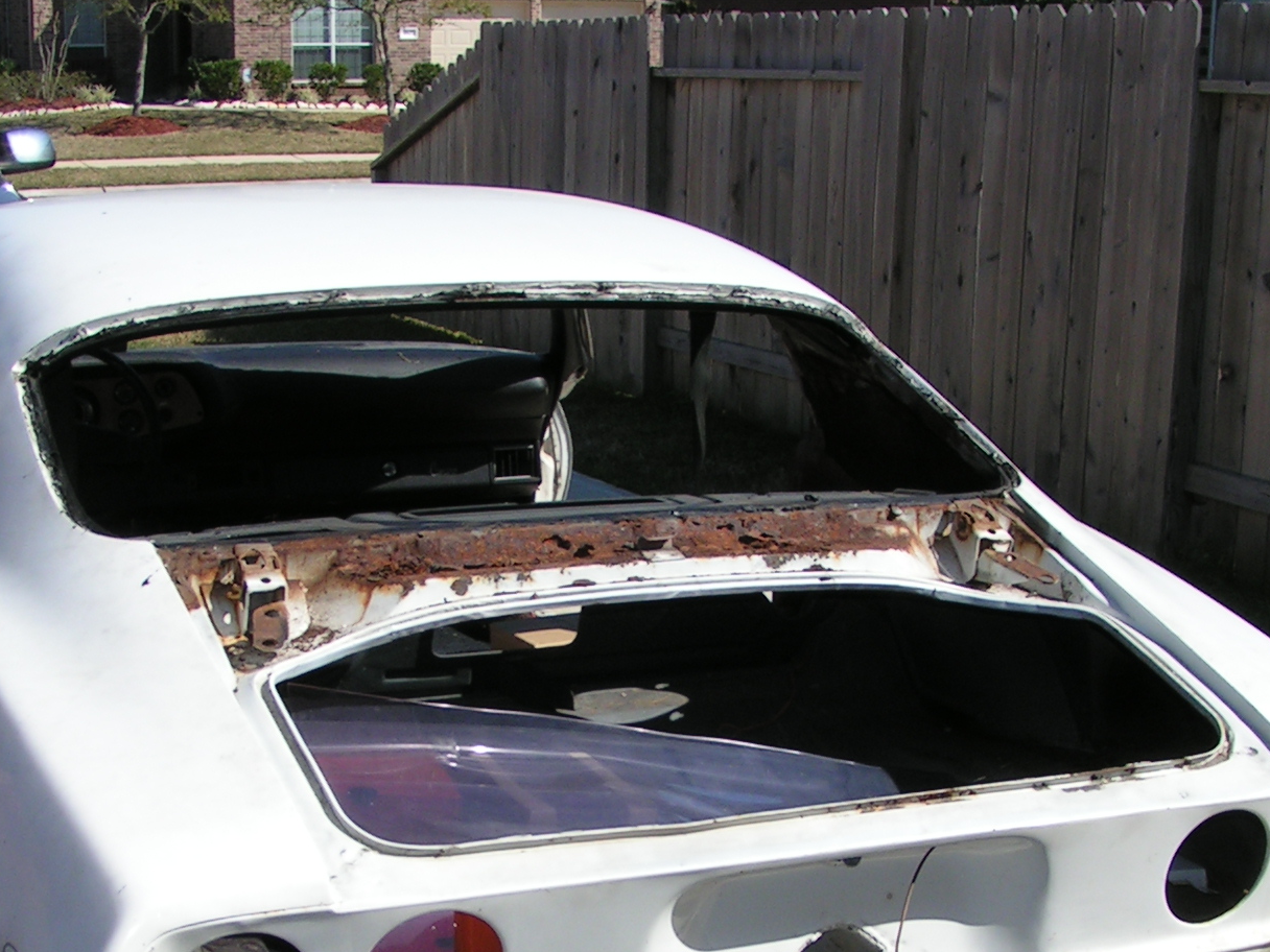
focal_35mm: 64
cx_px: 582
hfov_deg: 30.3
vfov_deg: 22.7
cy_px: 730
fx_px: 2348
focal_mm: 5.8
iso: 50
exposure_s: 1/500
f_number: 5.6
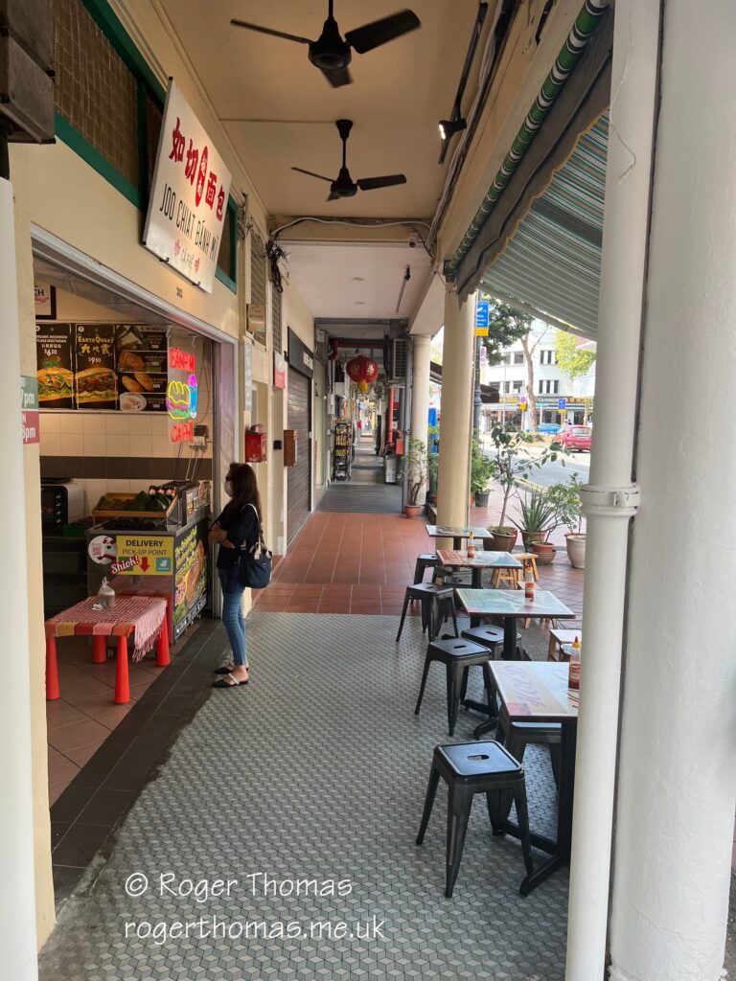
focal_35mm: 26
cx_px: 368
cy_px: 490
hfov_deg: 53.1
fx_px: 737
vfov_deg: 67.3
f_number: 1.5
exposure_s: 1/383
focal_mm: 5.7
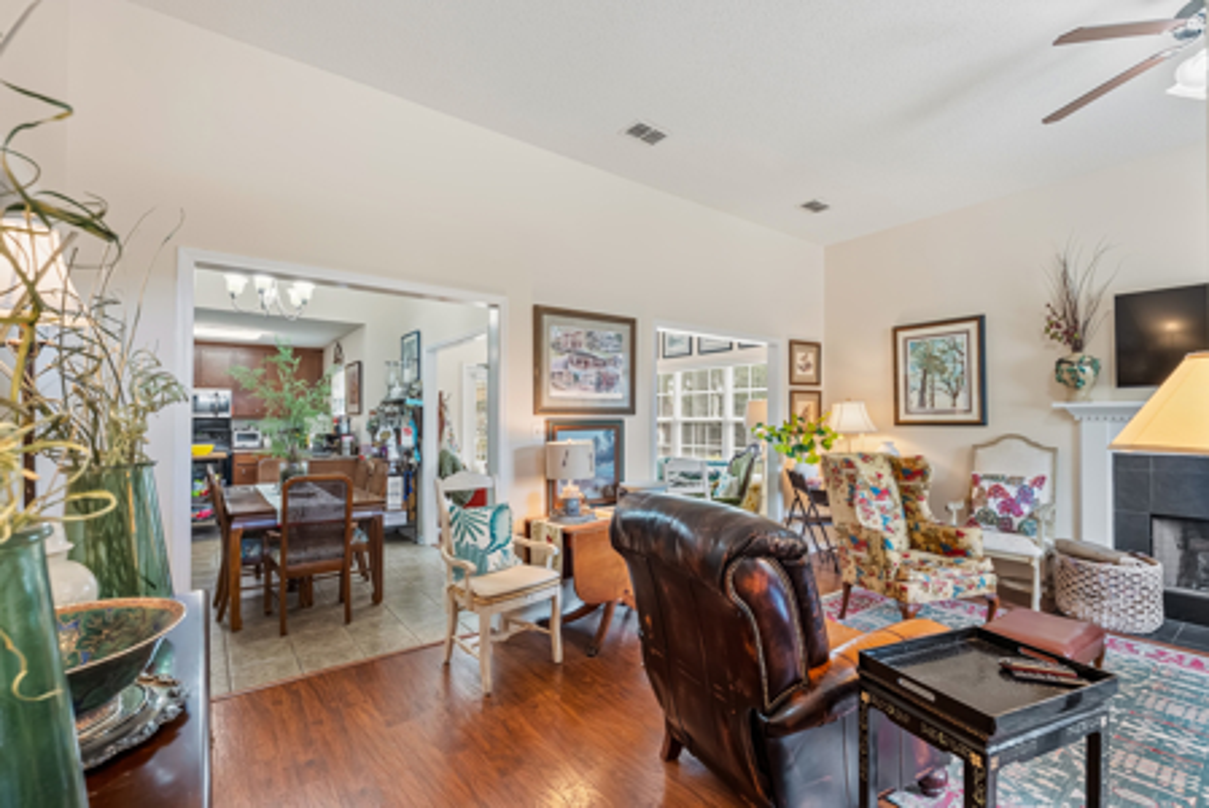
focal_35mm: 16
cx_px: 604
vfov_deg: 73.8
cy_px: 404
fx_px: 538
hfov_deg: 96.7
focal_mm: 16
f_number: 5.6
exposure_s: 1/30
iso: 4000
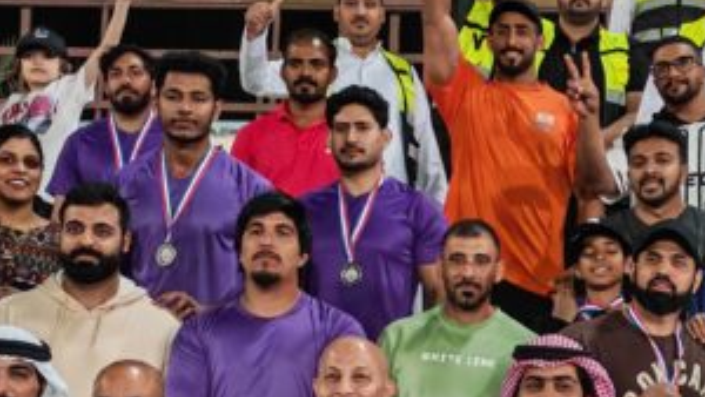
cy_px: 329
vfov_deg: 9.0
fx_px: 2506
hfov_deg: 15.9
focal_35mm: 134
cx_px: 576
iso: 2500
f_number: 1.9
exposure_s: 1/100
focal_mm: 6.12
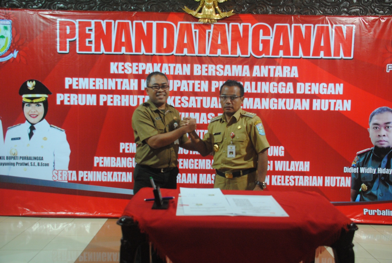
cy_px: 132
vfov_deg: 37.0
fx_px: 392
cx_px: 196
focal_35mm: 36
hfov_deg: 53.1
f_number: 3.8
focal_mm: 24
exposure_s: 1/30
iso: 800
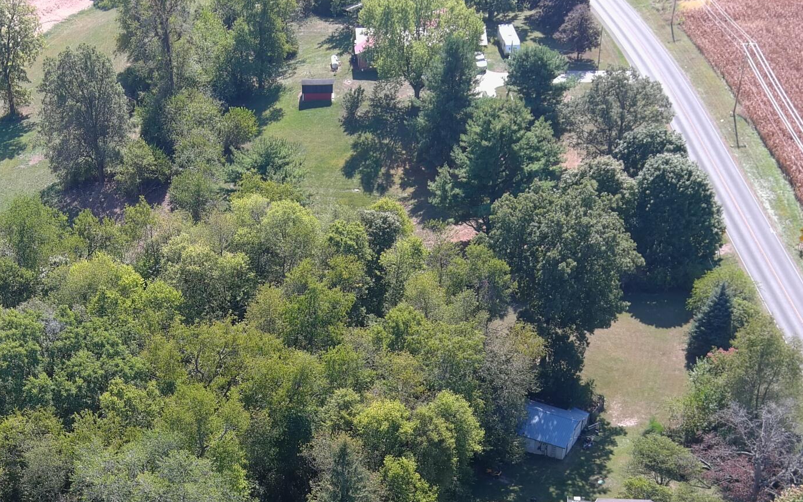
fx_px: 1401
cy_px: 545
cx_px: 263
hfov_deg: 31.7
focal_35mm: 64
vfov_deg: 19.5
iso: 100
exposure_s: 1/400
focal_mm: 10.57
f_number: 2.8
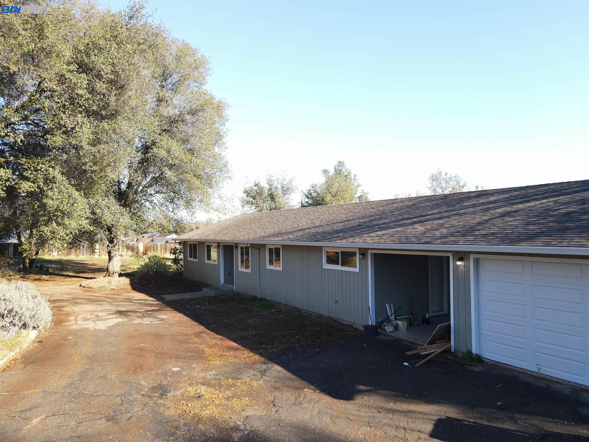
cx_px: 294
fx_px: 408
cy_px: 221
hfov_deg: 71.6
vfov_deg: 56.8
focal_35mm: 24
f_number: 2.8
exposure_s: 1/125
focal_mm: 4.5
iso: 100
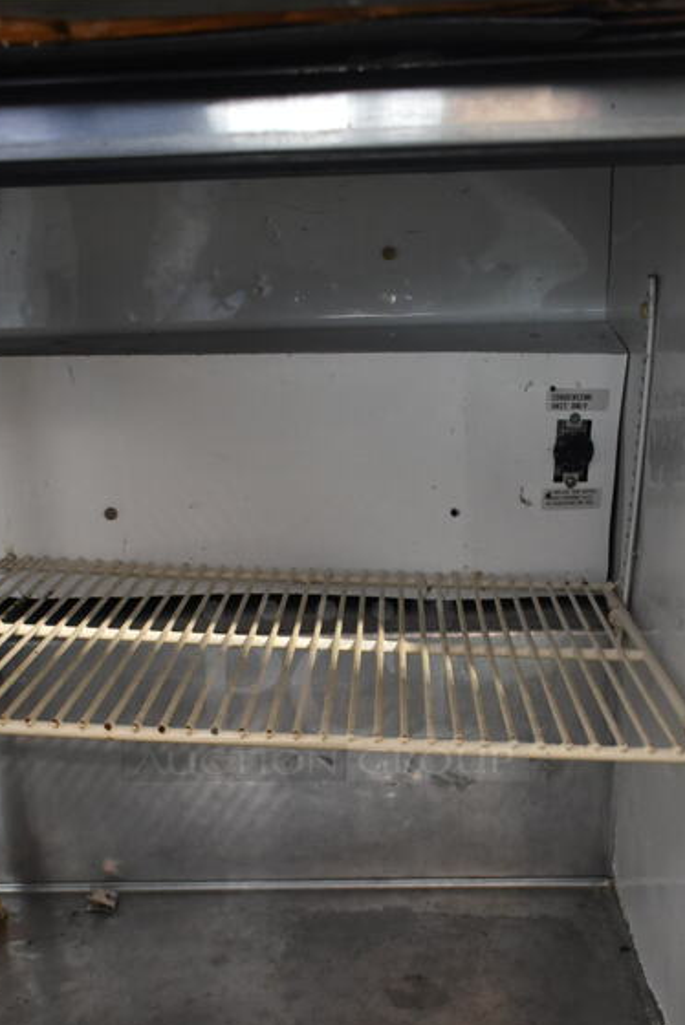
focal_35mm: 44
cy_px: 685
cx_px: 326
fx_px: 1254
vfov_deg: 43.8
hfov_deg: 30.5
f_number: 3.5
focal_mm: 18
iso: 1400
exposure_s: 1/30
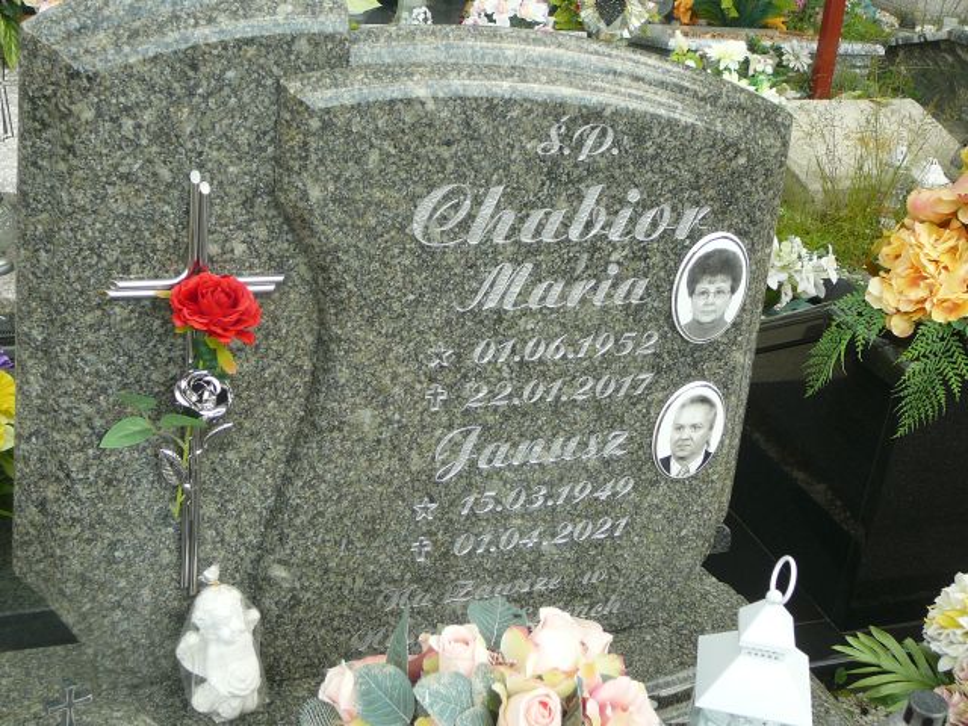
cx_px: 484
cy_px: 363
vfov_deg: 29.7
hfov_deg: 38.9
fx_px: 1370
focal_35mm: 49
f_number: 3.4
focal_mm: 7.3
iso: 80
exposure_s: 1/250
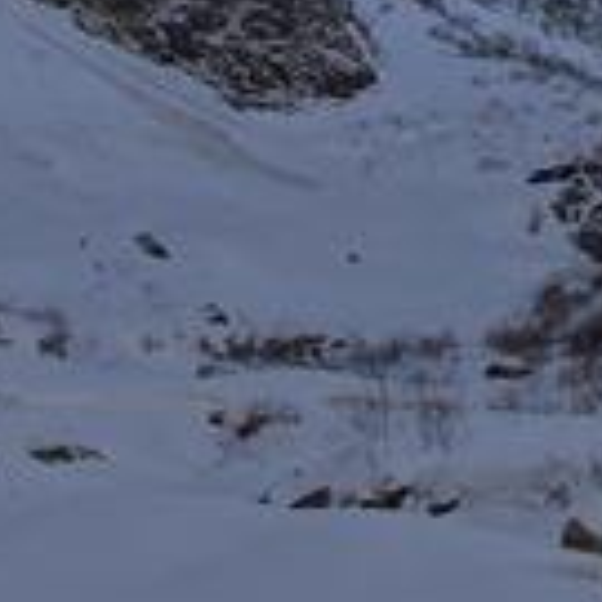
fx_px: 4152
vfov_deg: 8.1
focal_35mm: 211
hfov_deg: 8.3
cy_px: -330
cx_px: 259
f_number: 6.3
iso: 100
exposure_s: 1/200
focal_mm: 28
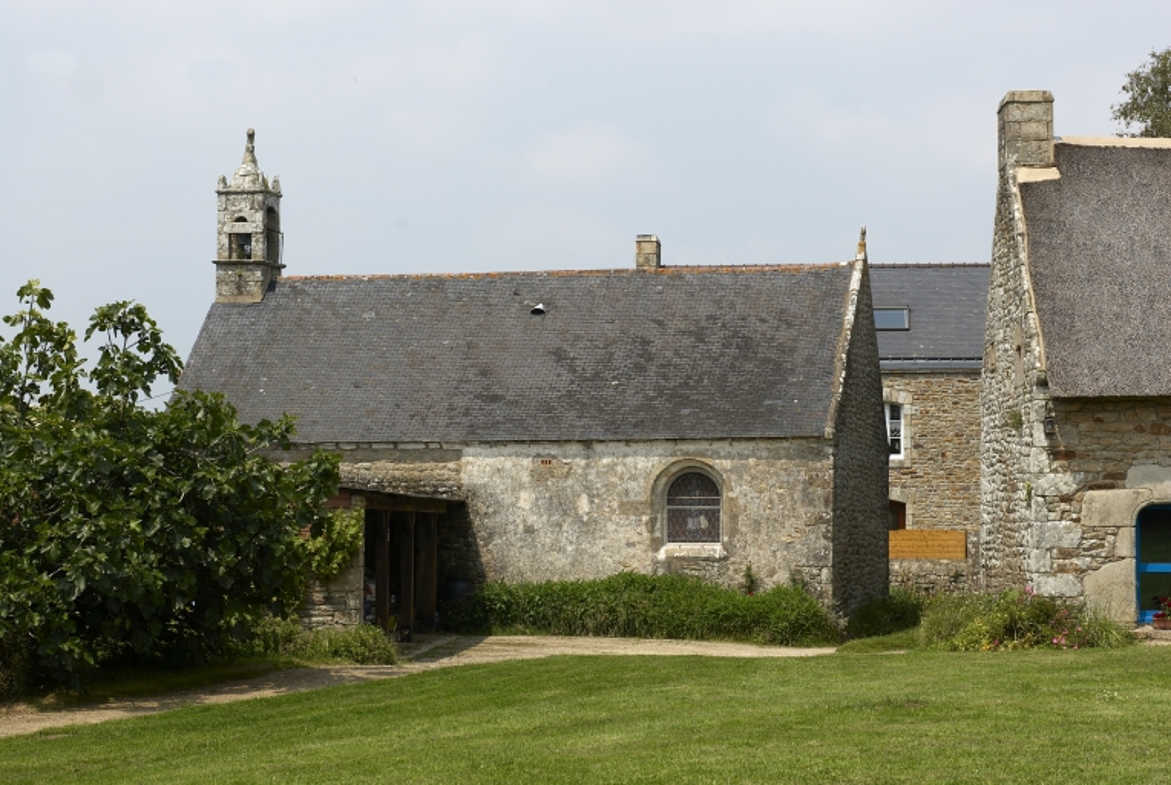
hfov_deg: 26.0
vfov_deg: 17.6
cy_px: 392
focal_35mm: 78
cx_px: 586
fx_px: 2541
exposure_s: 1/100
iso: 100
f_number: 11
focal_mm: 52
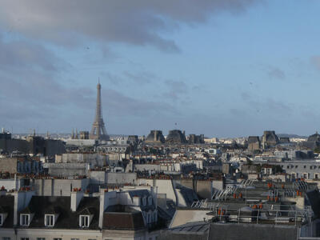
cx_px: 160
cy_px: 120
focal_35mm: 98
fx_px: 906
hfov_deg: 20.0
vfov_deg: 15.1
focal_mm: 17.5
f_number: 5
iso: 80
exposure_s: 1/400
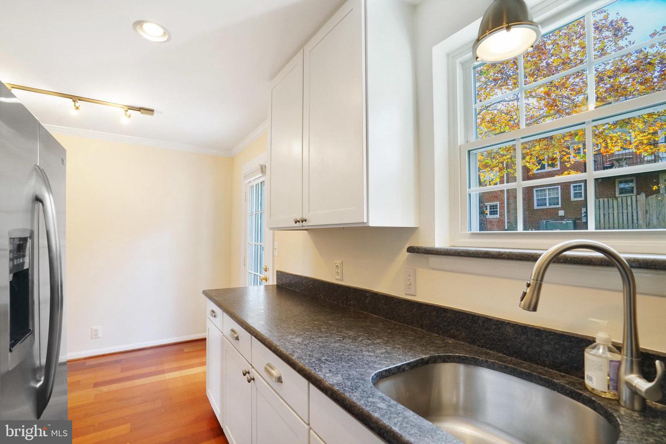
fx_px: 296
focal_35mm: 16
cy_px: 222
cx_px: 333
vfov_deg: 73.7
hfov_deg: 96.7
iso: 1250
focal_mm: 16
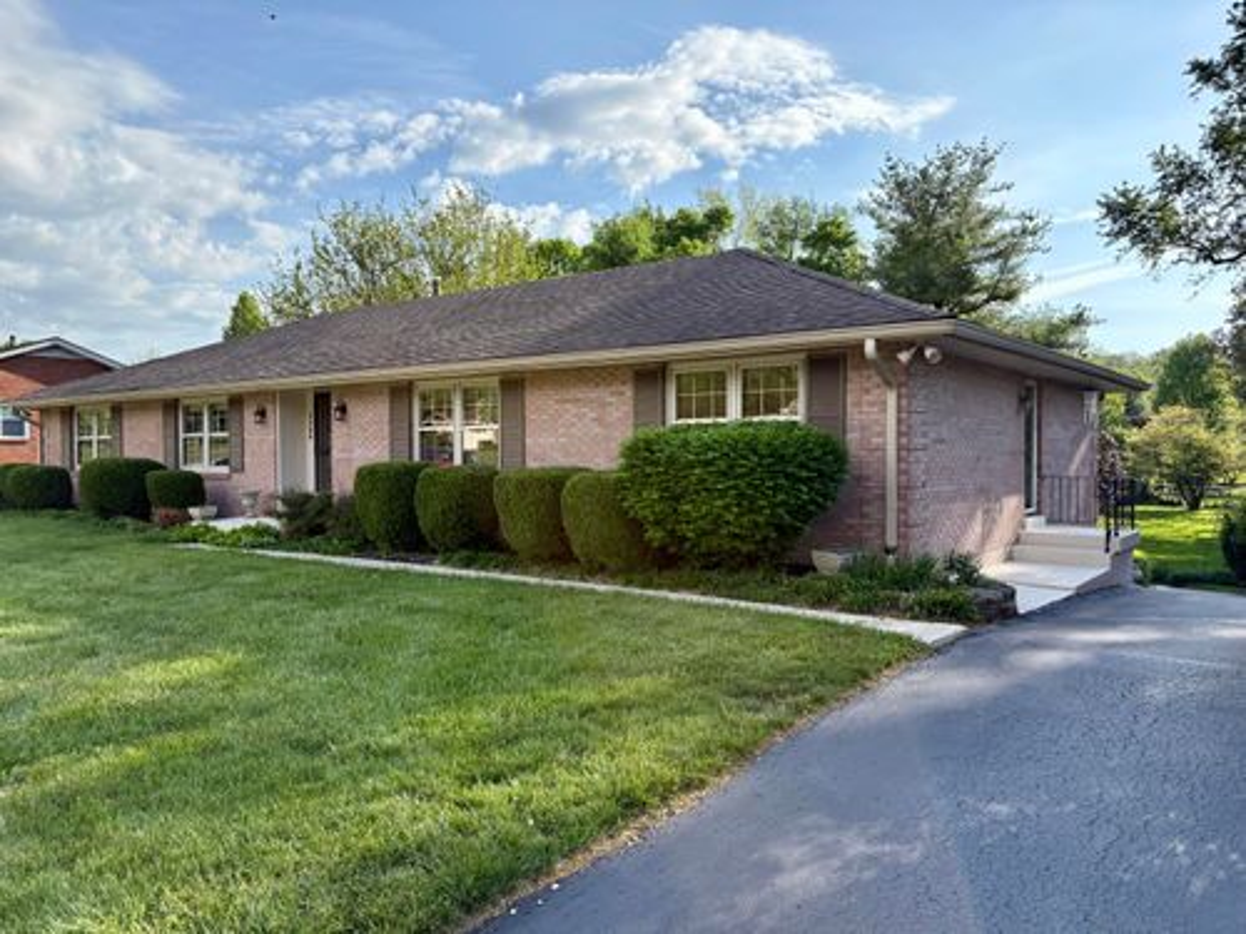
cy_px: 467
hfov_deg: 67.3
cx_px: 623
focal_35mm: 26
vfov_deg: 53.1
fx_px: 936
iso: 64
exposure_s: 1/2985
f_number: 1.6
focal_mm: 5.96
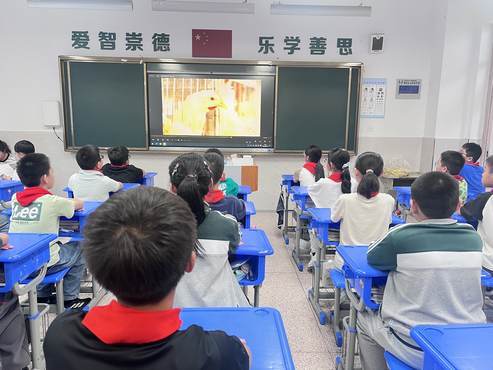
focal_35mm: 26
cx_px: 246
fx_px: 370
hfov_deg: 67.3
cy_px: 185
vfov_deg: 53.1
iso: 125
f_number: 1.5
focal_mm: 5.7
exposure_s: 1/50
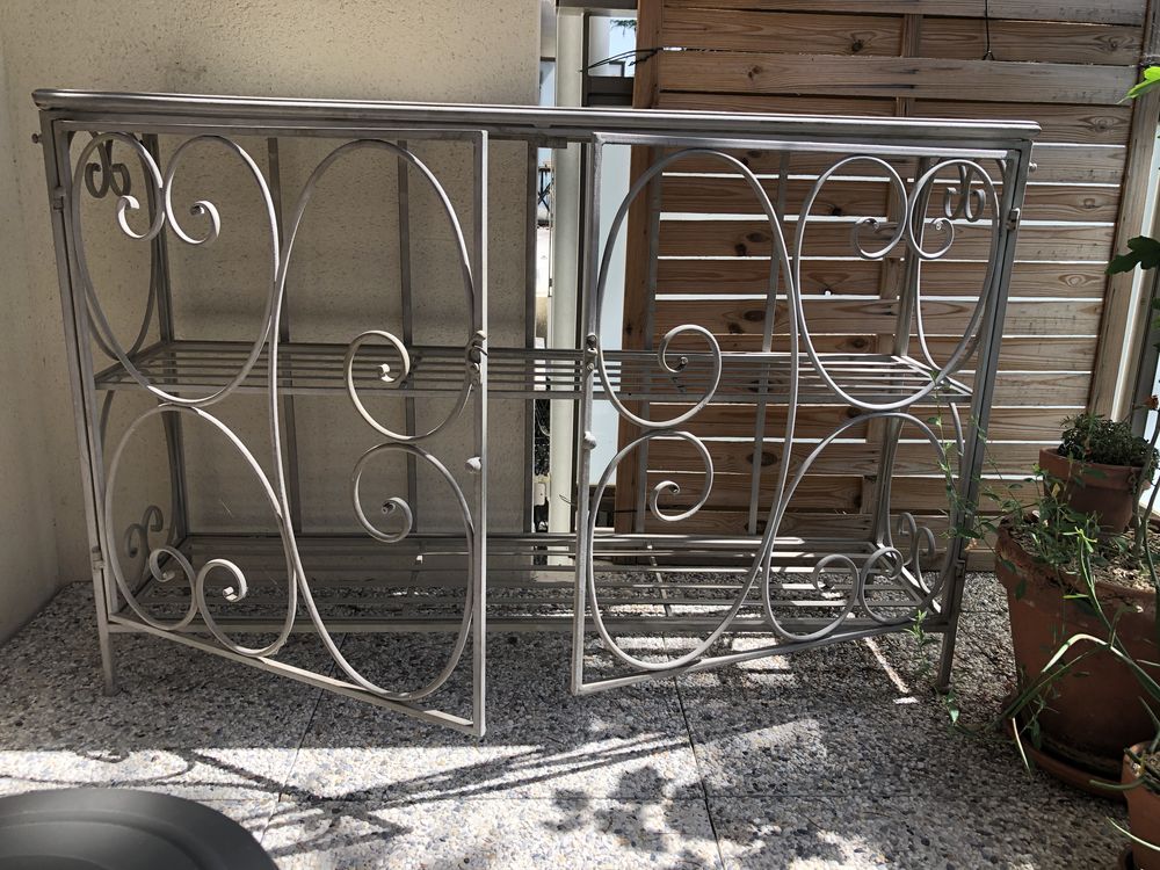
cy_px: 435
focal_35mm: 28
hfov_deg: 63.4
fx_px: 938
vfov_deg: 49.7
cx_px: 580
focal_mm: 3.99
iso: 20
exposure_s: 1/457
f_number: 1.8
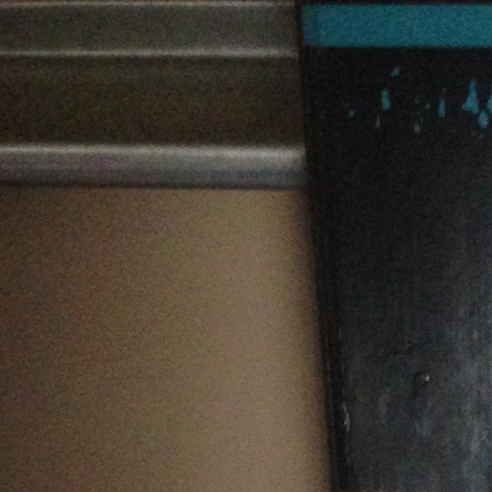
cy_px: 953
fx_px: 1914
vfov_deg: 12.9
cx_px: 533
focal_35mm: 119
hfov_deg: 14.3
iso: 400
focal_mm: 4.12
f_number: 2.4
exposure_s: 1/15
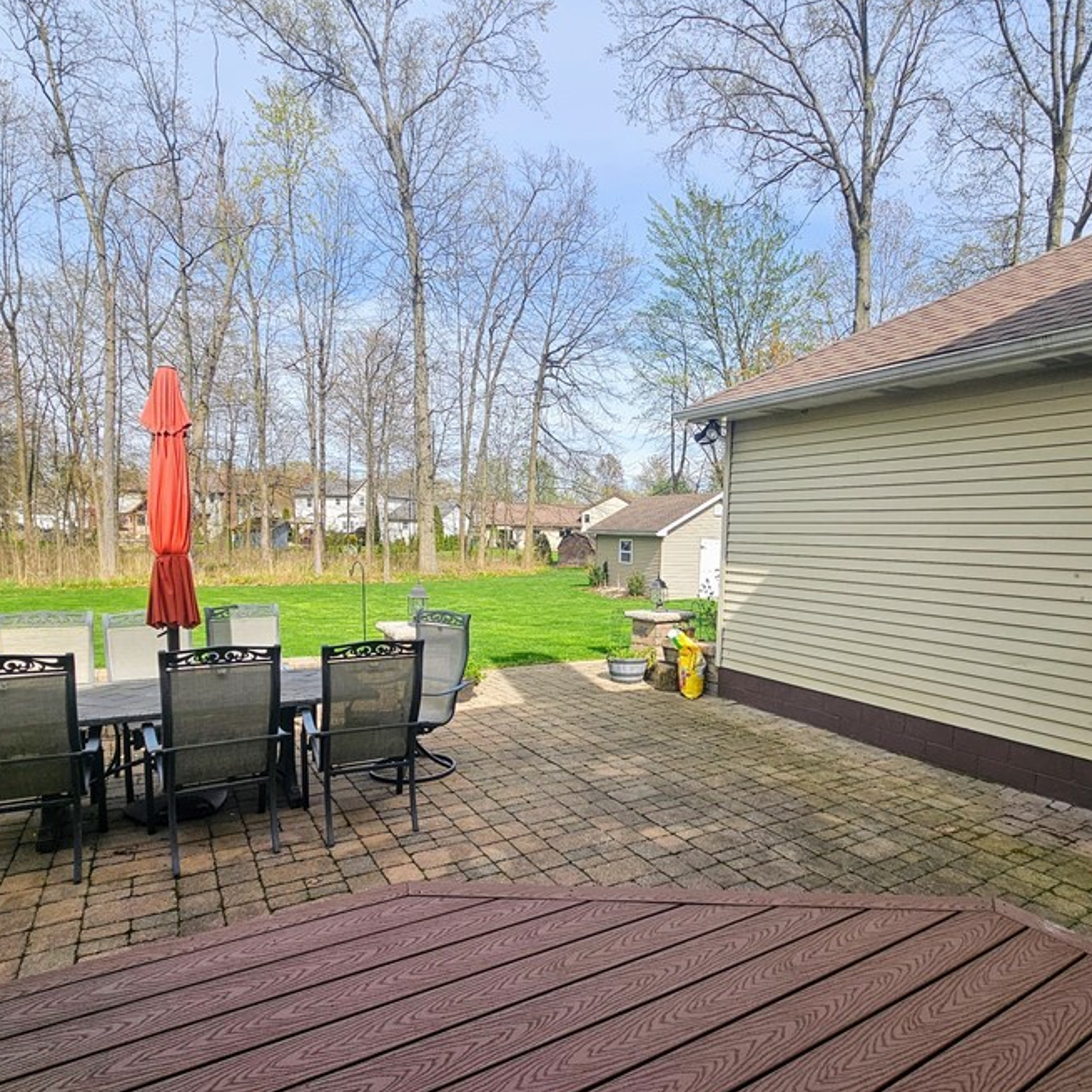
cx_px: 598
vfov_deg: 80.5
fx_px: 642
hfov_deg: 80.5
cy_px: 594
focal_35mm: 18
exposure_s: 1/1248
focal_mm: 2.2
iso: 50
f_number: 2.2
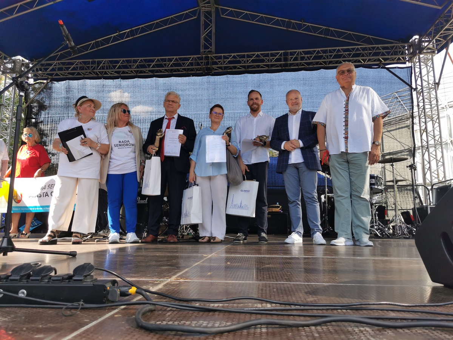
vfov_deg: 51.4
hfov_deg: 65.3
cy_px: 170
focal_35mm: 27
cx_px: 226
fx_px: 353
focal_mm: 5.56
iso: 50
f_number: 1.6
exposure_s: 1/575
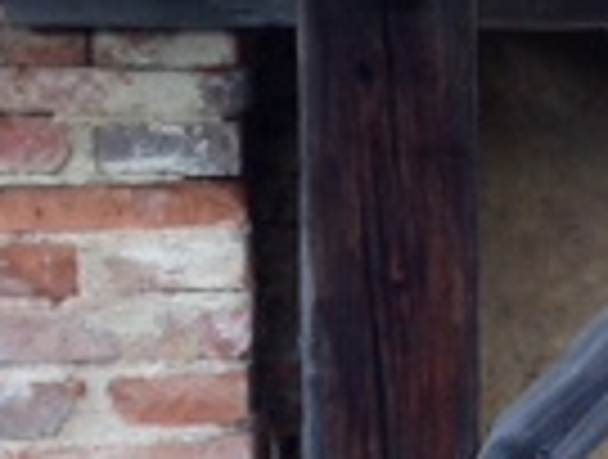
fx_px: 2747
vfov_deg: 9.6
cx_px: 1094
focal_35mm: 156
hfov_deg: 11.7
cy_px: 302
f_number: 2.4
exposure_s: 1/120
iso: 64
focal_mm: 4.12
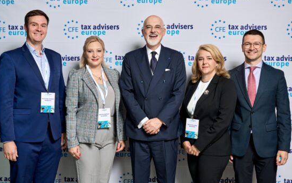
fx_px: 374
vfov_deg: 27.4
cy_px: 97
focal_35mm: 47
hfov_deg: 42.7
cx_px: 144
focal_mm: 45
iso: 200
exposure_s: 1/125
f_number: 4.5
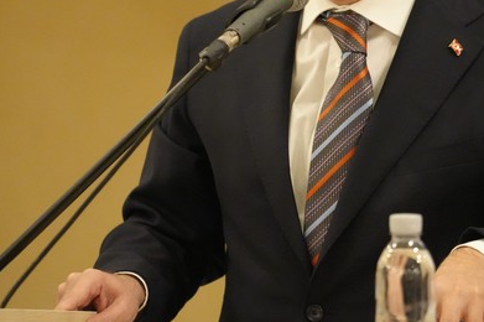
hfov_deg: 5.4
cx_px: 313
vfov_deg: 3.6
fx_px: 5091
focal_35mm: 379
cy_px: 35
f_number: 4
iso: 12800
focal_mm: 200
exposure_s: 1/200
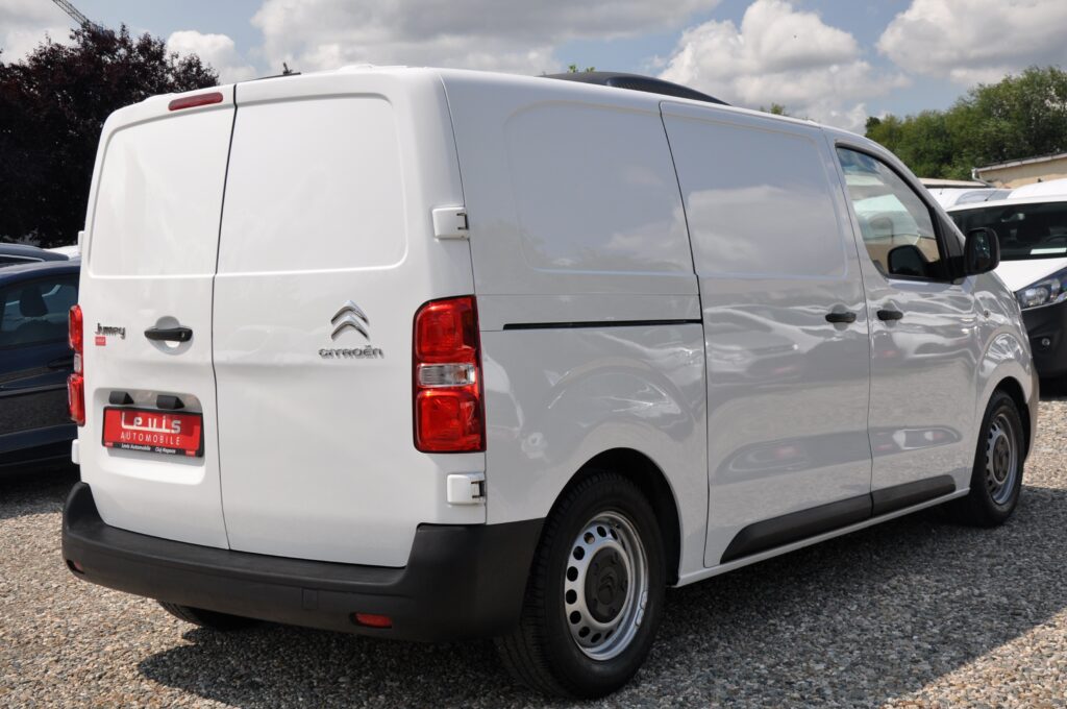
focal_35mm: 45
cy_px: 354
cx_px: 534
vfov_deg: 29.8
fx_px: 1332
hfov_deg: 43.7
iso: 500
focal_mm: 30
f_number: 10
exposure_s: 1/400
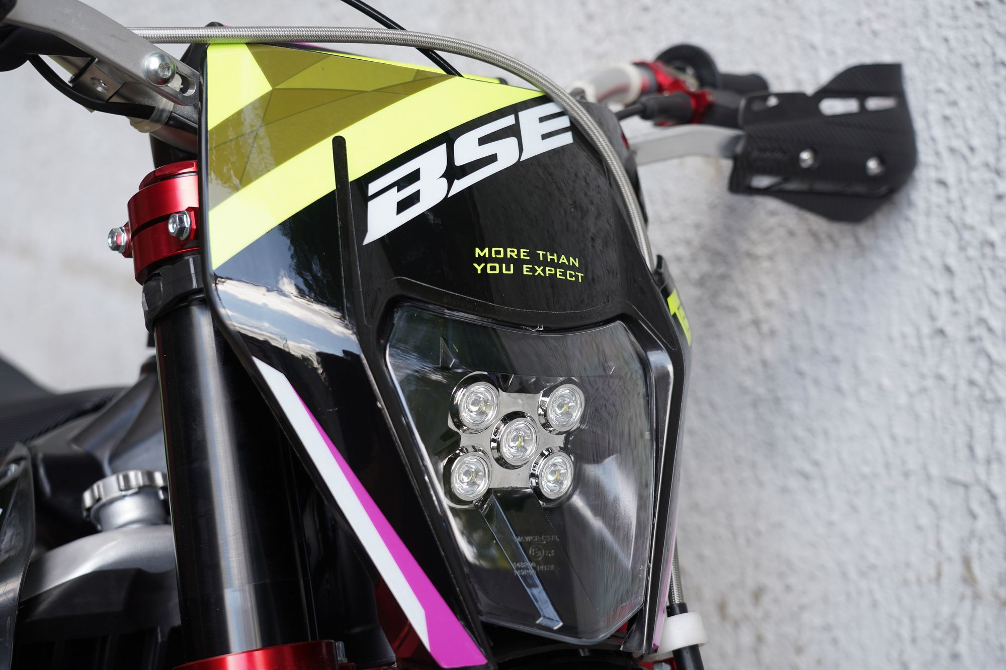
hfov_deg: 41.1
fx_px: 1341
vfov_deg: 28.1
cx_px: 503
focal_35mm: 48
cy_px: 335
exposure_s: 1/100
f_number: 4.5
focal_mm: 48
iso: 100
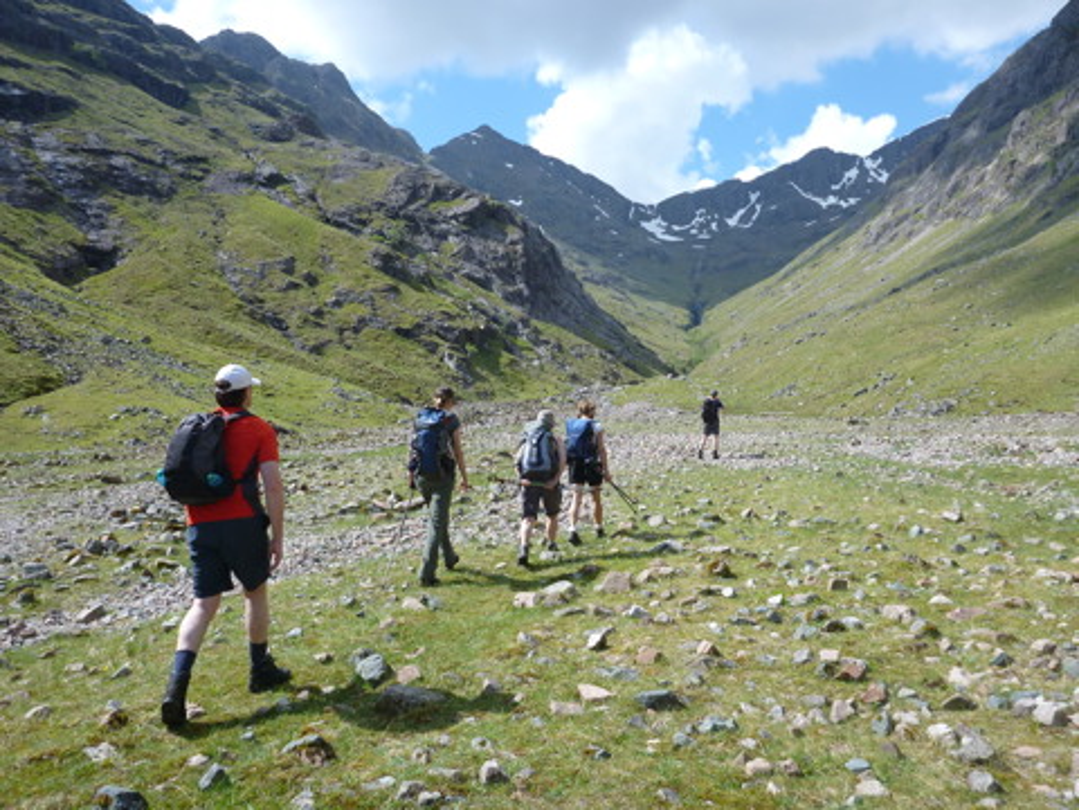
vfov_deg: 49.7
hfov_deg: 63.4
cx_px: 540
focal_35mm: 28
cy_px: 405
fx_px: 873
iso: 100
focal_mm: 4.9
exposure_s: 1/640
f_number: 3.3
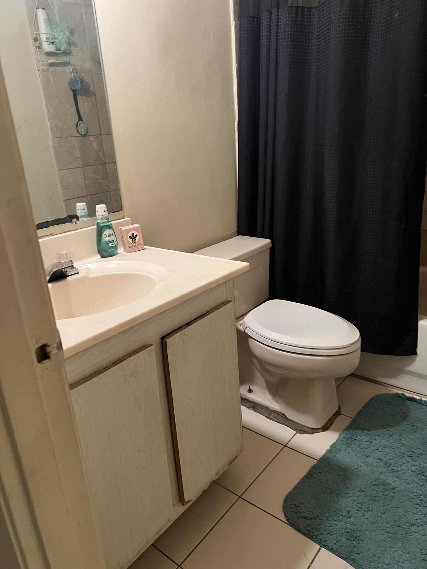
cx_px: 214
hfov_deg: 53.1
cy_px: 284
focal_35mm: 26
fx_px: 428
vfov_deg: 67.3
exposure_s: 1/40
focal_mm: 5.7
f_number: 1.5
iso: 400
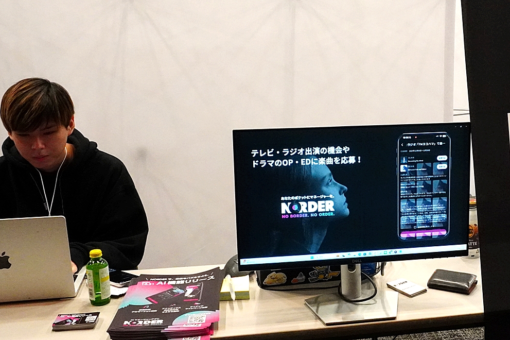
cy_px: 170
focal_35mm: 47
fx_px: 666
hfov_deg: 41.3
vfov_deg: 28.6
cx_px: 344
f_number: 13
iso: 4000
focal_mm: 16
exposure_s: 1/30
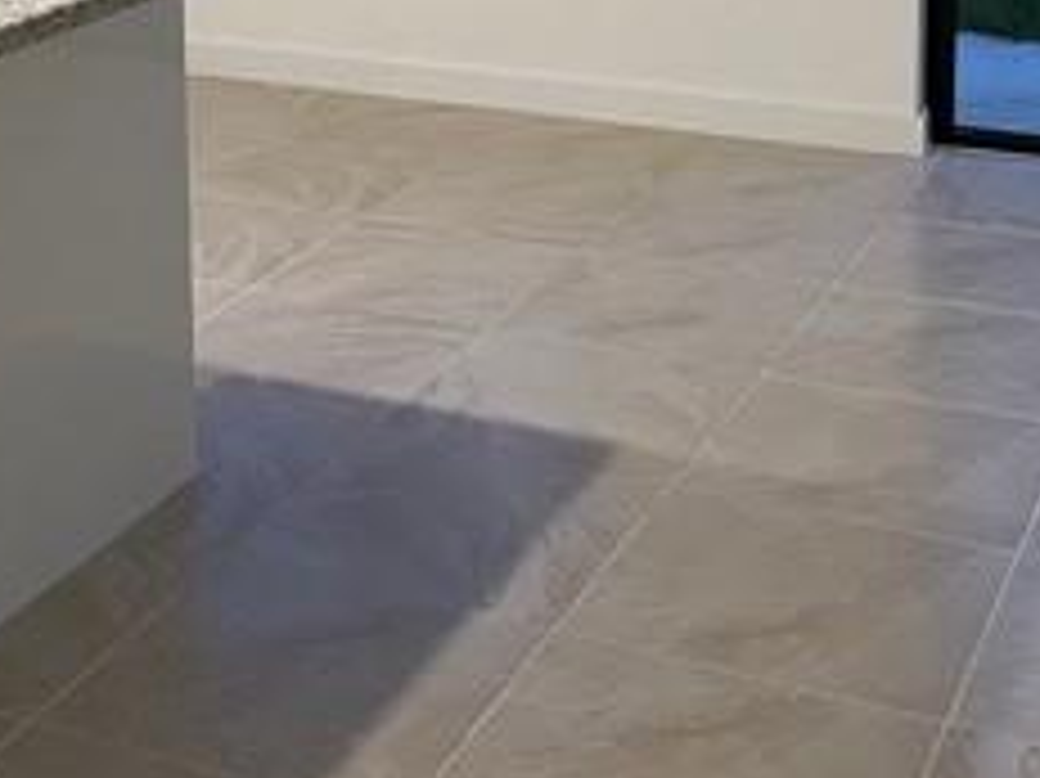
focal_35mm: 72
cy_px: -117
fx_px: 2162
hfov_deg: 26.6
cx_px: 221
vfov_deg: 19.4
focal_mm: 4.2
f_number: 1.6
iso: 200
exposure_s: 1/60
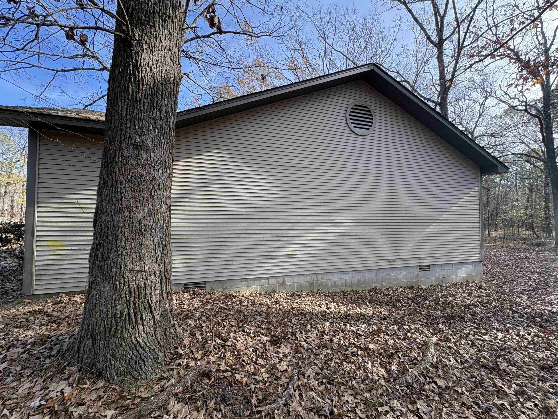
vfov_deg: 85.7
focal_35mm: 14
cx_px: 279
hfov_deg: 102.1
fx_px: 226
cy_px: 210
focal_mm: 2.22
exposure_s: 1/226
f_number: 2.2
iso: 40
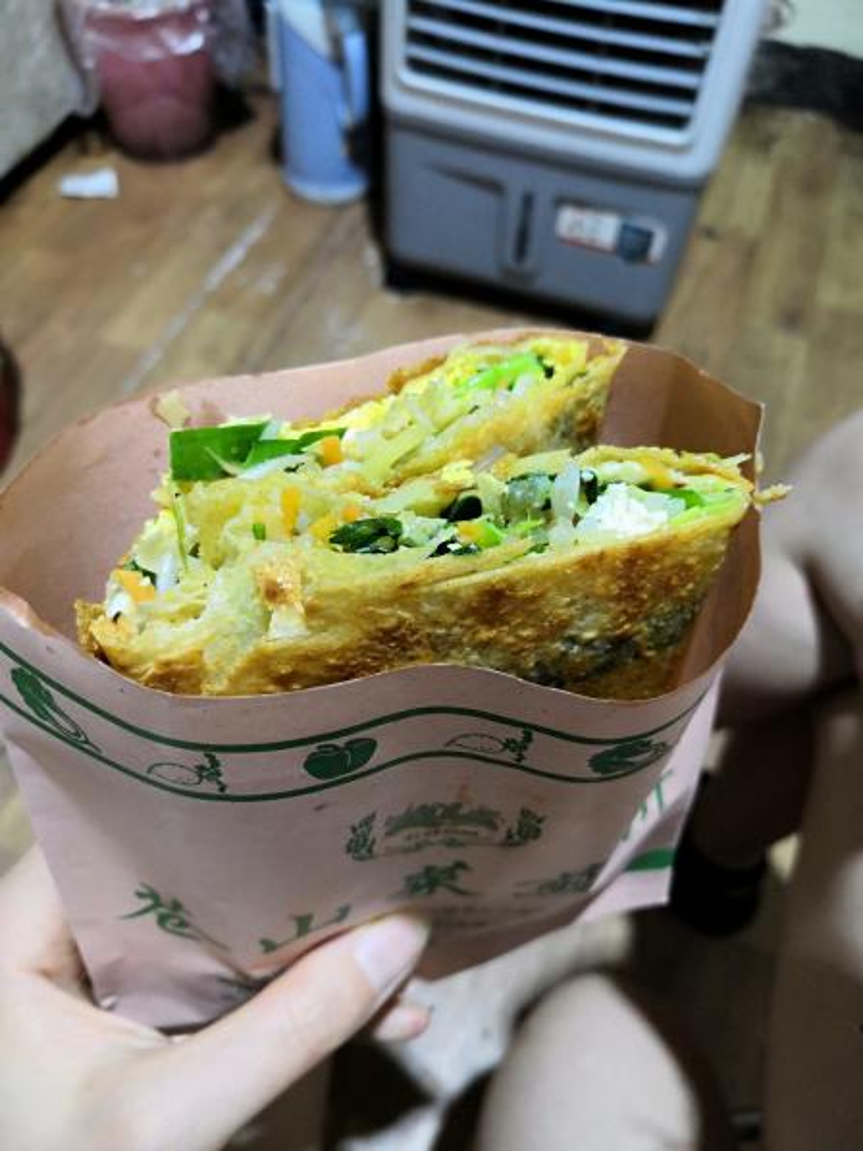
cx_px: 432
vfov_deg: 65.3
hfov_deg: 51.4
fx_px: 897
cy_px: 576
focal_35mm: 27
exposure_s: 1/25
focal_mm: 3.95
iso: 400
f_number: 1.8
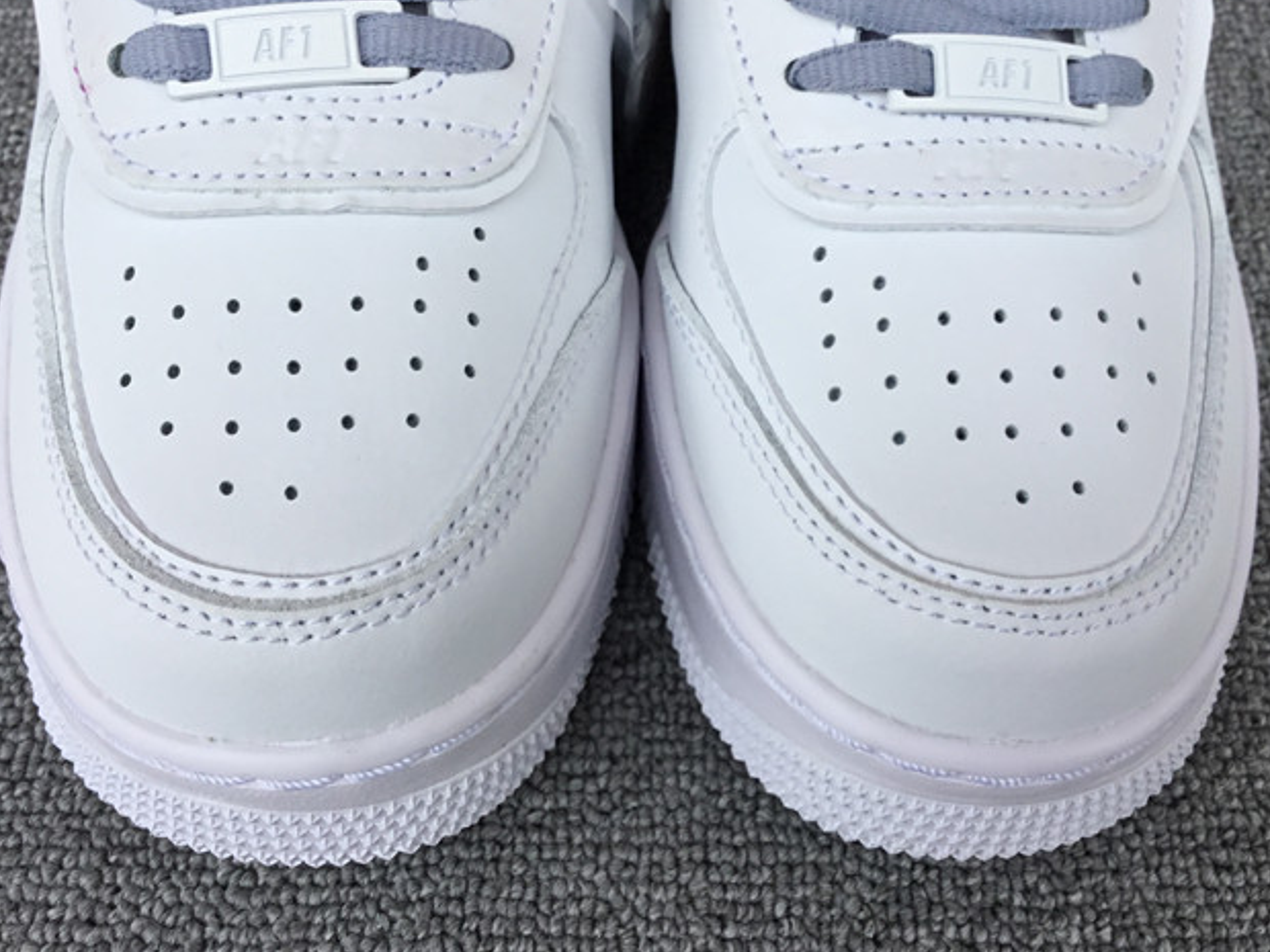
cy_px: 365
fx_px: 1651
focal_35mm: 45
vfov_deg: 32.1
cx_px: 660
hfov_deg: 42.1
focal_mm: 3.3
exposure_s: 1/550
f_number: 2.4
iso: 25
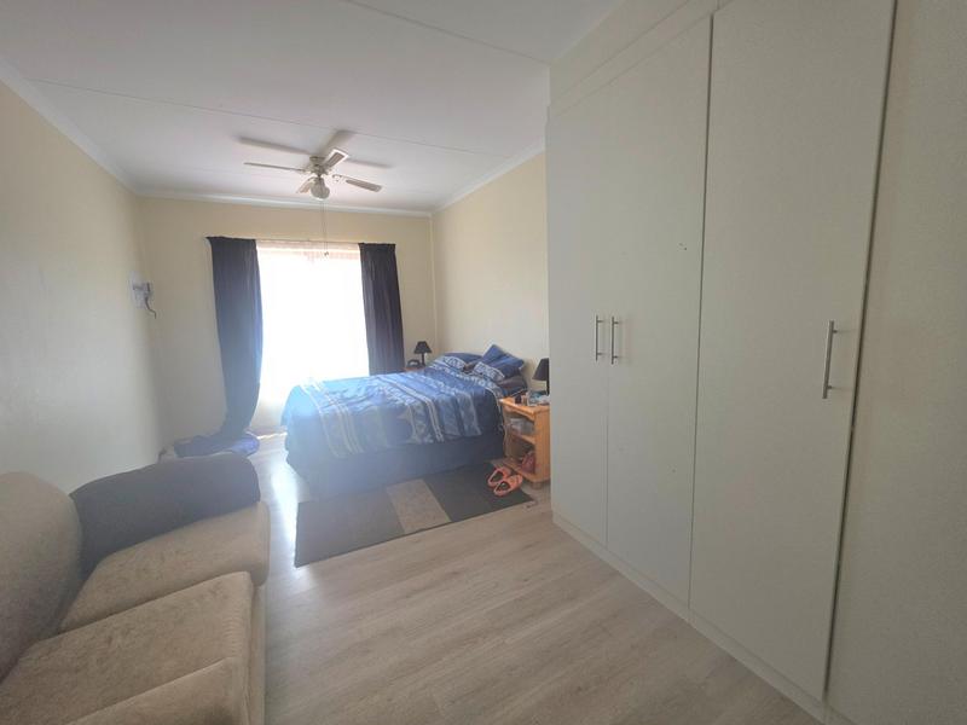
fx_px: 363
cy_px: 362
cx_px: 484
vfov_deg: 89.9
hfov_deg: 106.2
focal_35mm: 13
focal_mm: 2.2
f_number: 1.9
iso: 64
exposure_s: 1/50.3
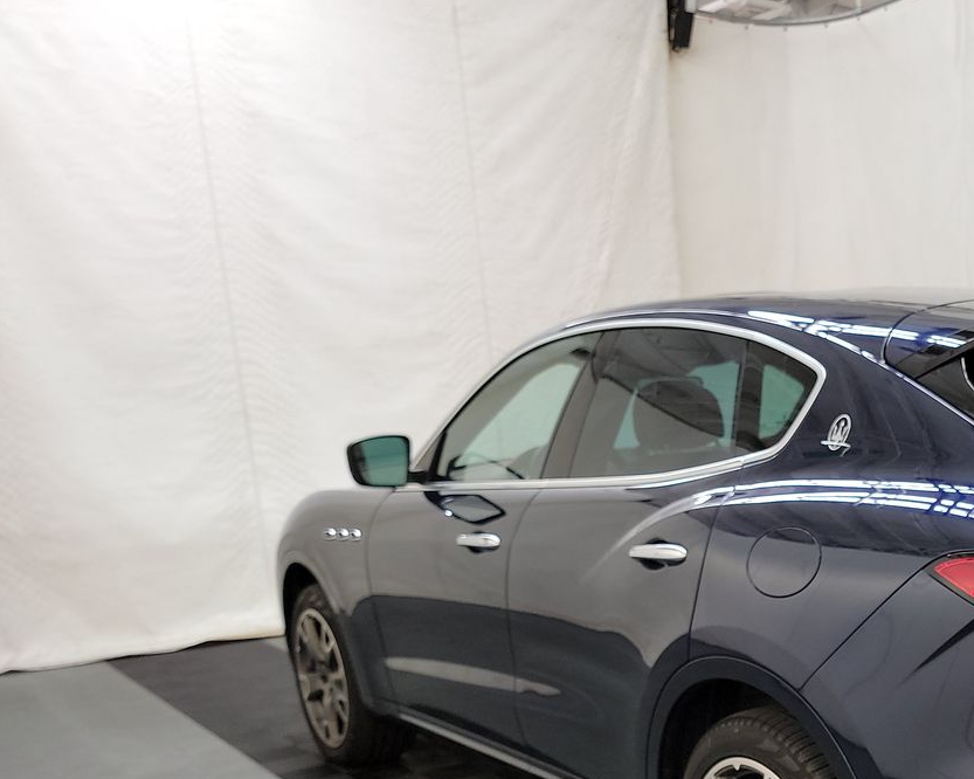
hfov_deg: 38.2
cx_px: 885
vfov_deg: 31.8
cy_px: 699
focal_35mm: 45
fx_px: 1297
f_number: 1.8
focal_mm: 6.7
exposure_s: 1/59
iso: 228
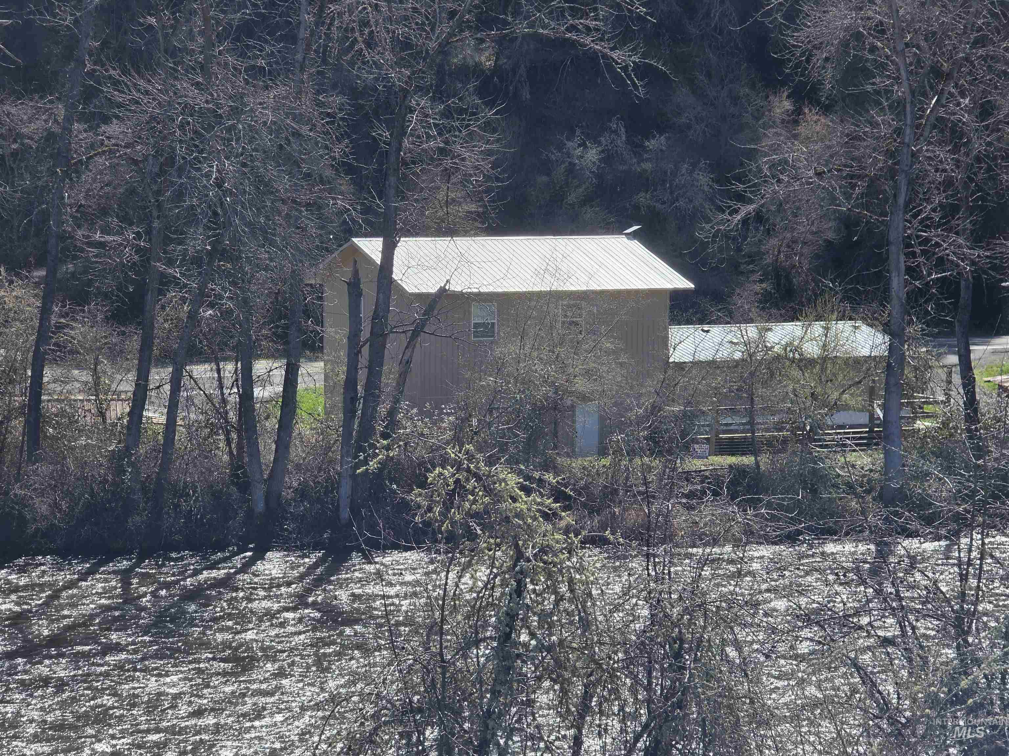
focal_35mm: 115
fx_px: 3352
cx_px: 504
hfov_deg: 17.1
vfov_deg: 12.9
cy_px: 378
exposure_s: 1/1105
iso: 64
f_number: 3.4
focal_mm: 18.6
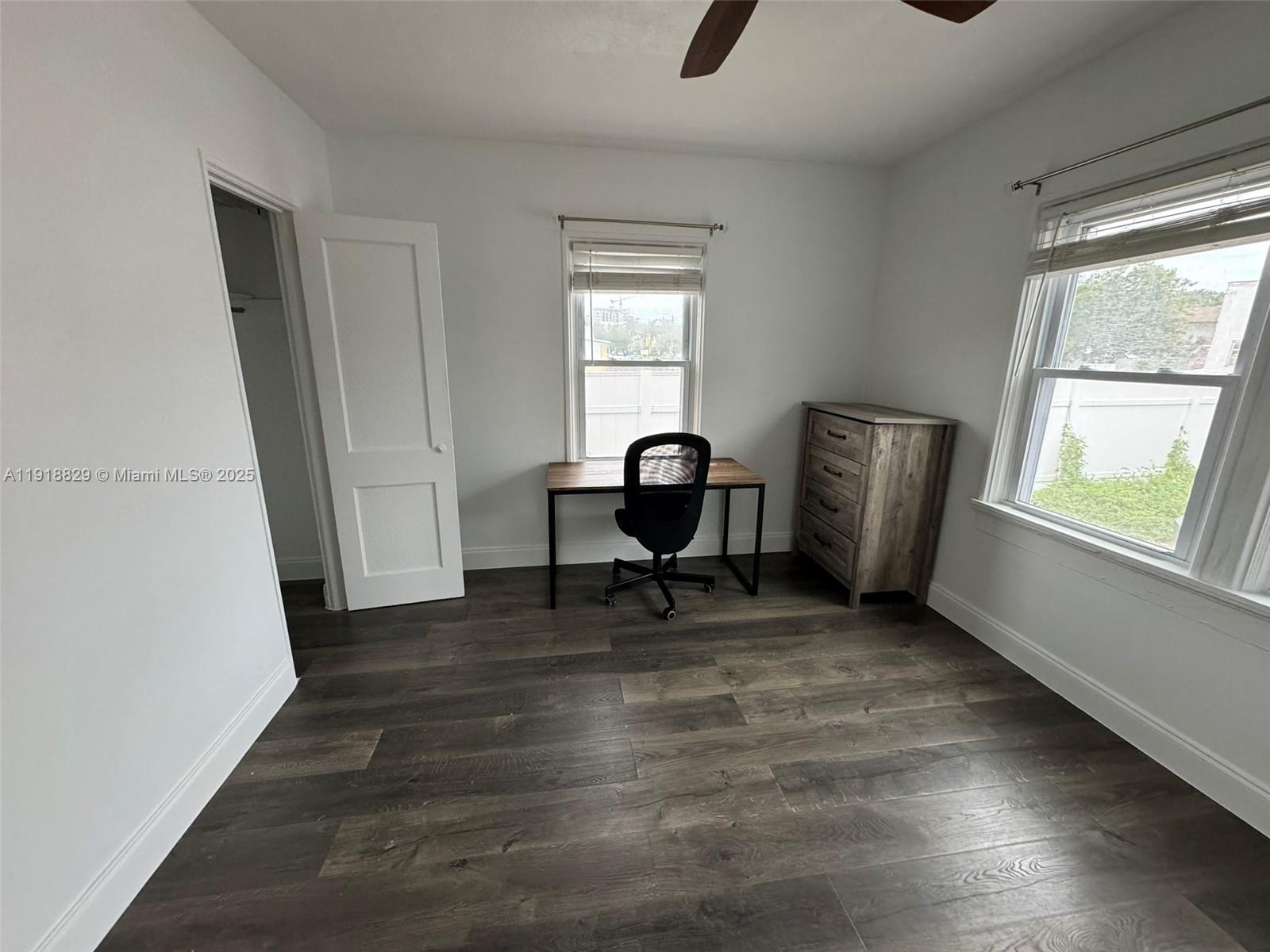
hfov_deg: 102.1
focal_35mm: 14
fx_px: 514
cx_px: 635
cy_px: 476
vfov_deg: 85.7
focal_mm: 2.22
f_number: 2.2
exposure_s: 1/60
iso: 320
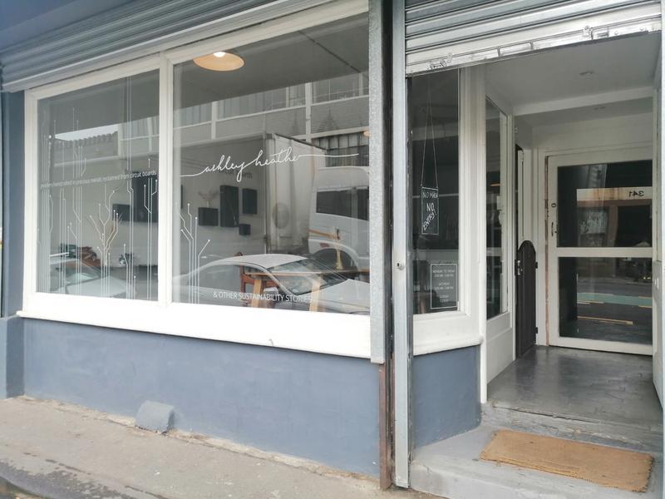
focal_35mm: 26
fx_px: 499
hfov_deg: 67.3
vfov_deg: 53.1
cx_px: 332
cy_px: 250
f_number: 1.8
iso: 50
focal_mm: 3.96
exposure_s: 1/325
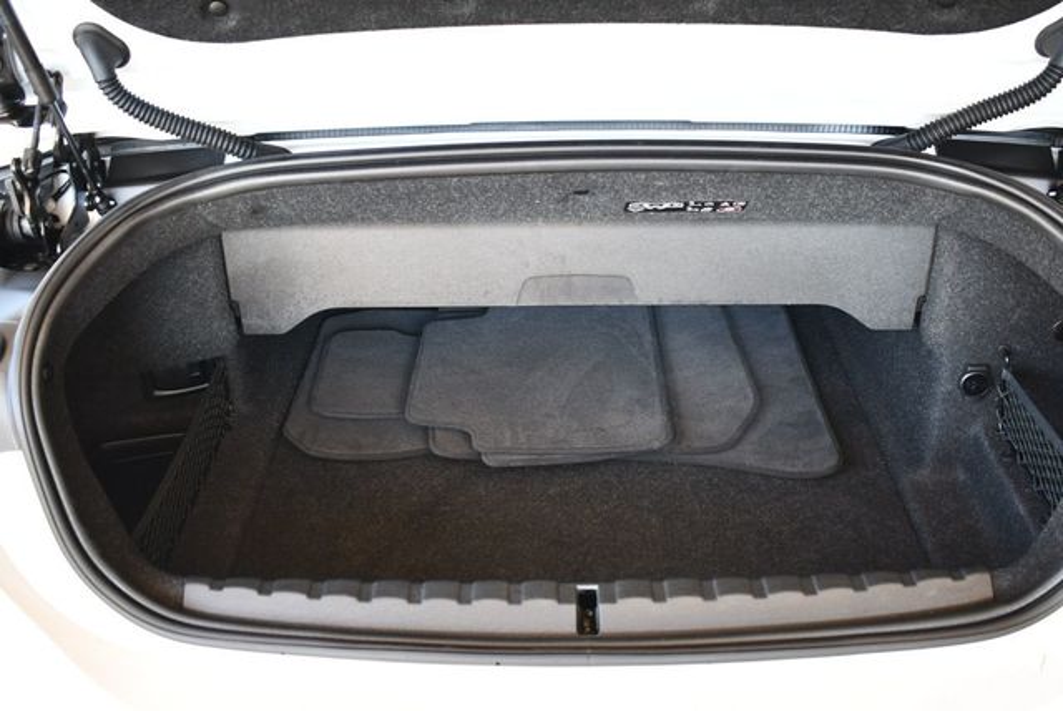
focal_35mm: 36
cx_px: 532
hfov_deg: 53.1
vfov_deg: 36.9
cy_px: 356
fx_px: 1064
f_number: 3.5
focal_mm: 18
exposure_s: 1/125
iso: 800
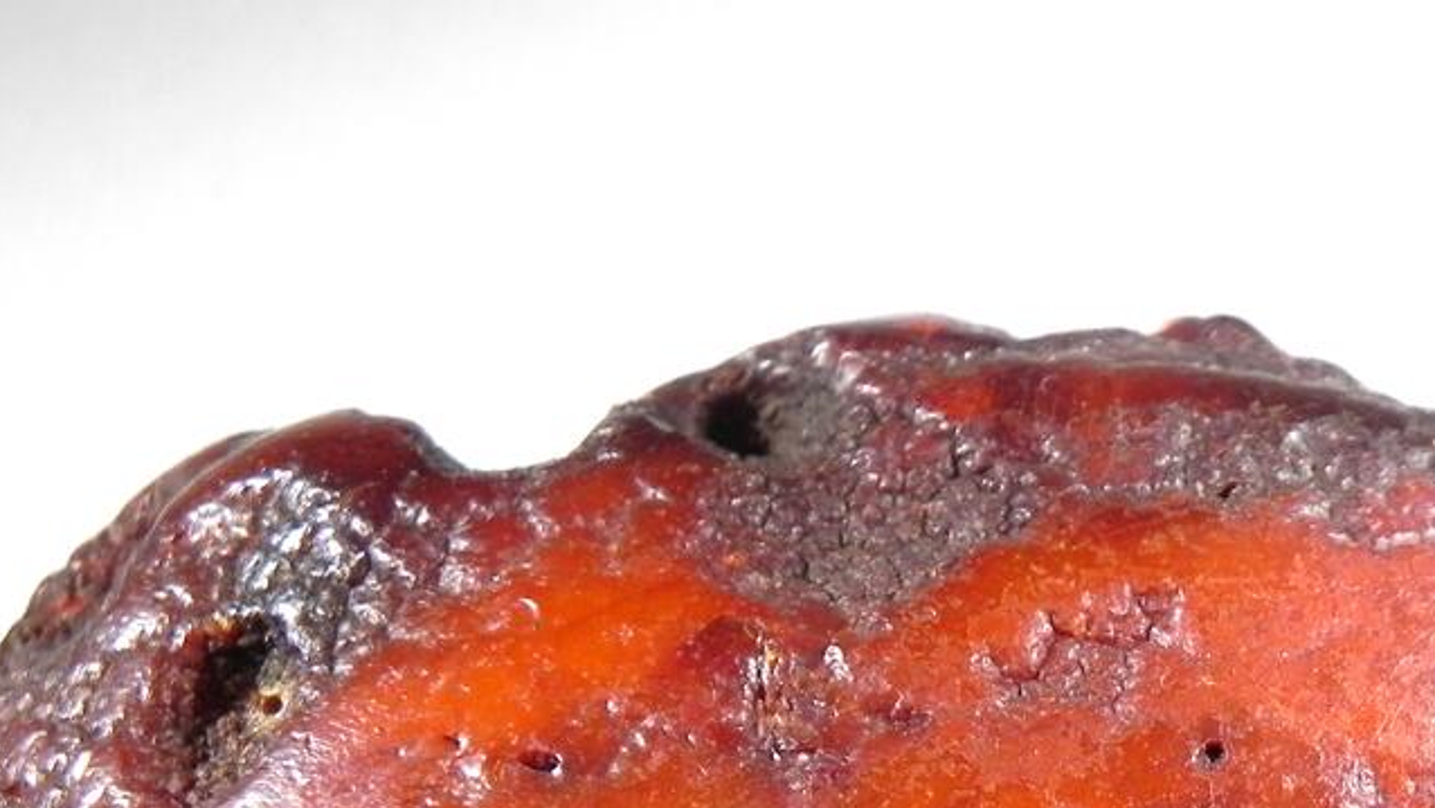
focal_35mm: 79
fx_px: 3006
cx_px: 1093
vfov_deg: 14.7
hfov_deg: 26.5
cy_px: 1038
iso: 160
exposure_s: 1/88.5
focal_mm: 6.6
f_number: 3.2
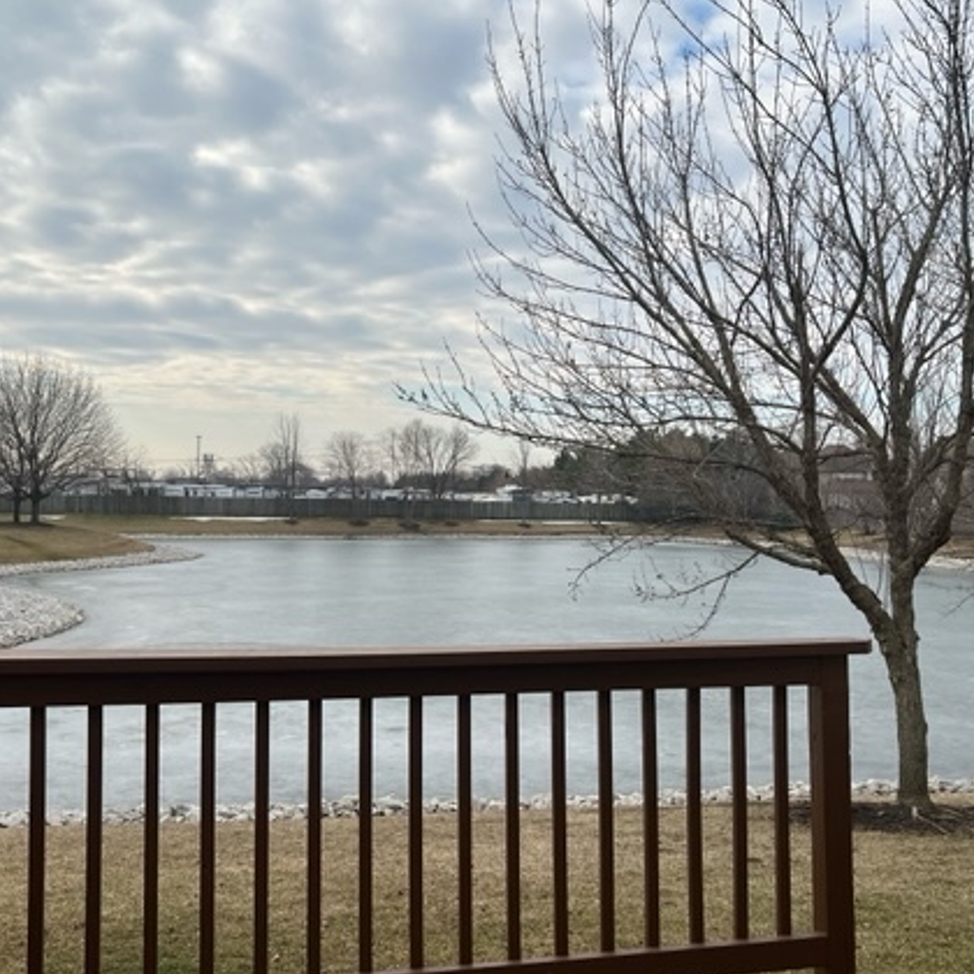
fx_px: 1114
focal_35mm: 35
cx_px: 510
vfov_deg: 47.2
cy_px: 501
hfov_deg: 47.2
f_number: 1.5
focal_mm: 5.7
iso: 50
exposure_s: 1/3968
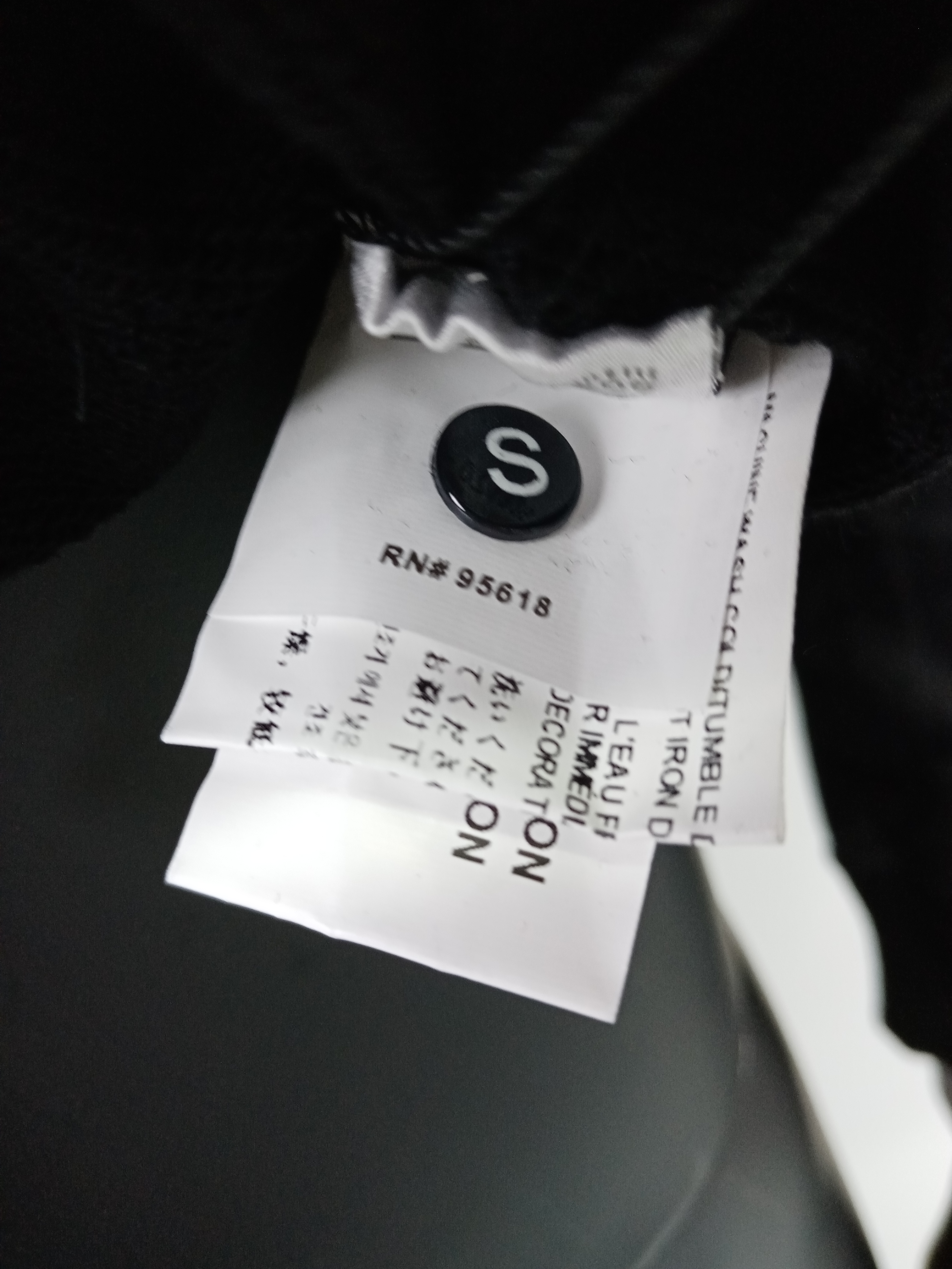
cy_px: 634
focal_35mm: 26
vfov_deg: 67.3
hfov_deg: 53.1
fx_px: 953
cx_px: 476
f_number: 1.8
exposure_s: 1/30
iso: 146
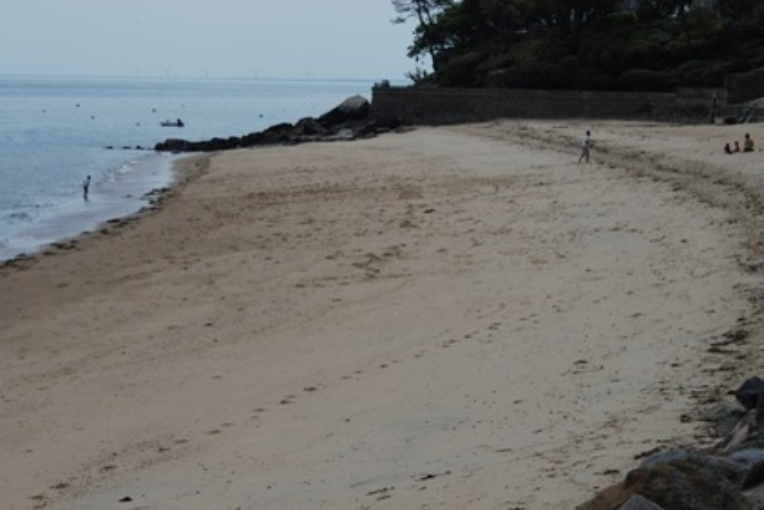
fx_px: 2378
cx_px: 391
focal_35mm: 112
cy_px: 267
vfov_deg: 12.3
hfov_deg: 18.2
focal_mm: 70
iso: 110
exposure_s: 1/500
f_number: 5.6
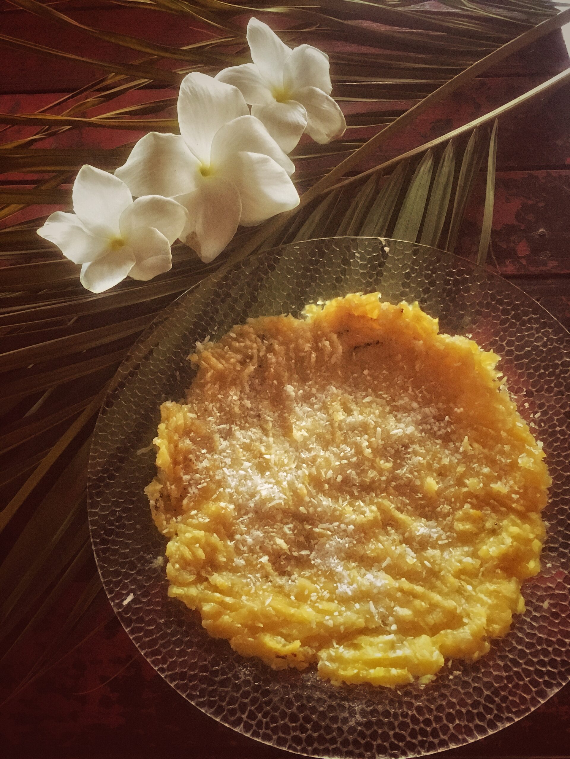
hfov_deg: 48.2
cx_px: 285
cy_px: 380
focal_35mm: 29
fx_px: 637
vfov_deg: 61.7
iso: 320
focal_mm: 4.15
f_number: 2.2
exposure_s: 1/15
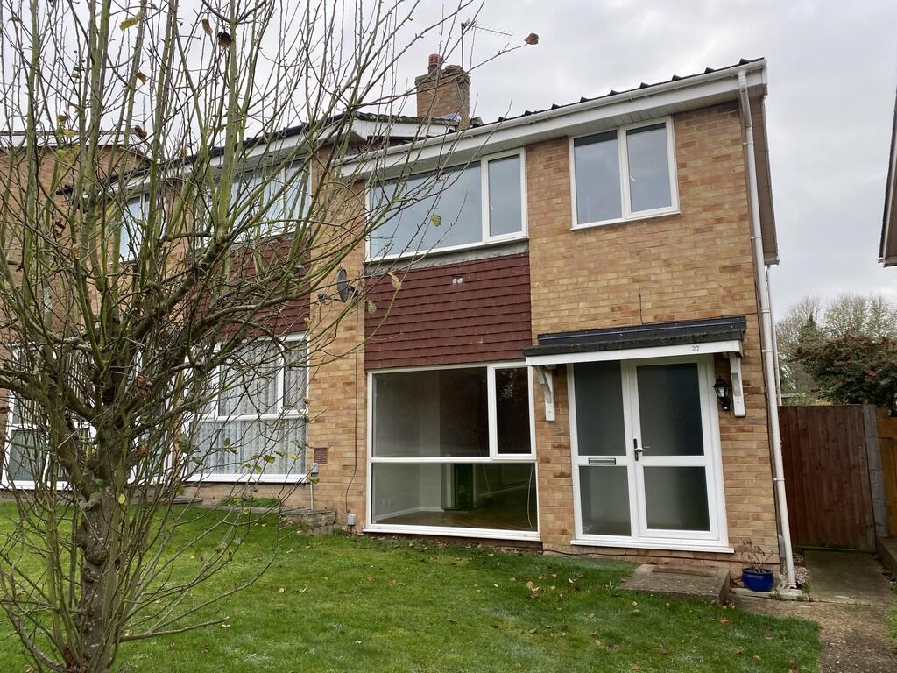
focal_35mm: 26
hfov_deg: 67.3
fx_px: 674
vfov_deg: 53.1
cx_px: 448
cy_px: 336
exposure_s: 1/199
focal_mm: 4.25
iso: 32
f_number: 1.8
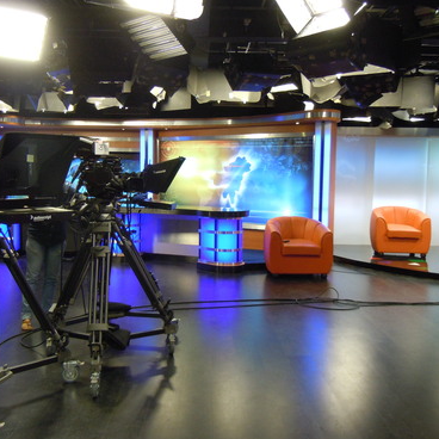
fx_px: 517
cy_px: 222
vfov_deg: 46.0
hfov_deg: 46.0
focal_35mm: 36
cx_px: 206
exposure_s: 1/60
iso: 400
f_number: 3.5
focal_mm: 5.4
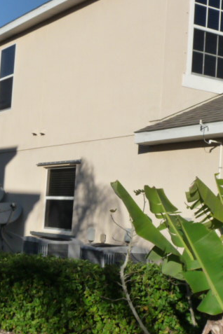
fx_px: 622
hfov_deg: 20.2
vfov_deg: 30.1
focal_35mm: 67
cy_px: 167
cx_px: 70
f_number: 8
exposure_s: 1/400
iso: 160
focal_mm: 5
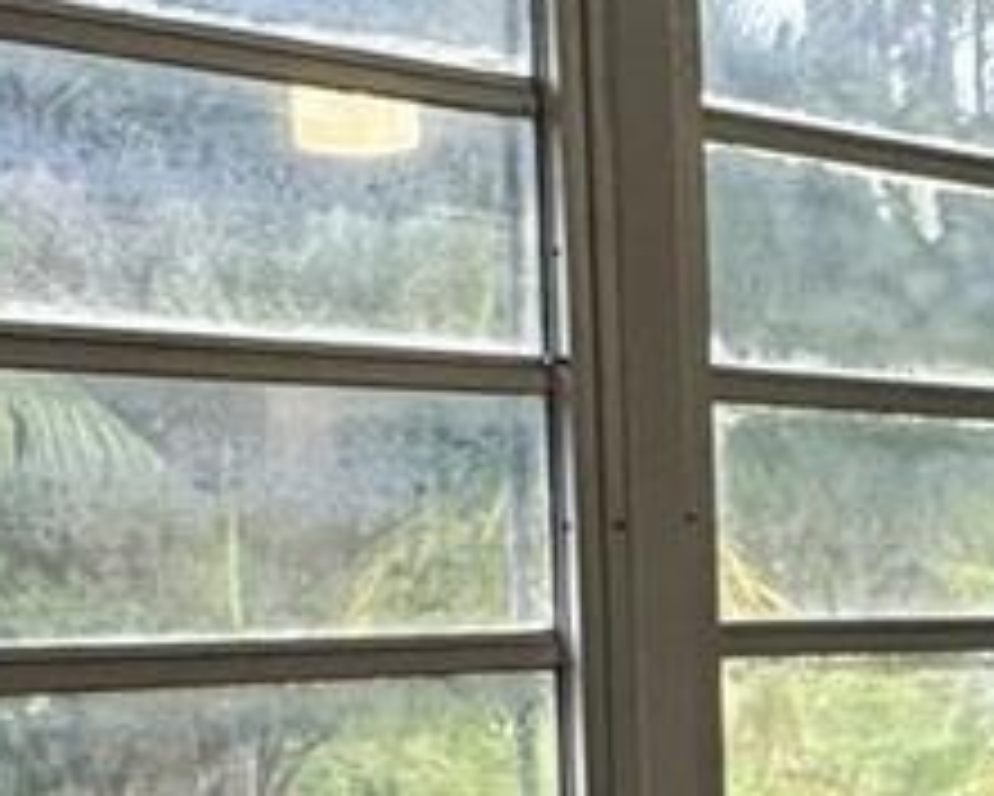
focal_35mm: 99
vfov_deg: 15.4
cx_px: 1453
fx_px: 2914
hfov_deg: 17.6
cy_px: 724
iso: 160
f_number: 2.2
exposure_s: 1/120
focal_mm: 2.22
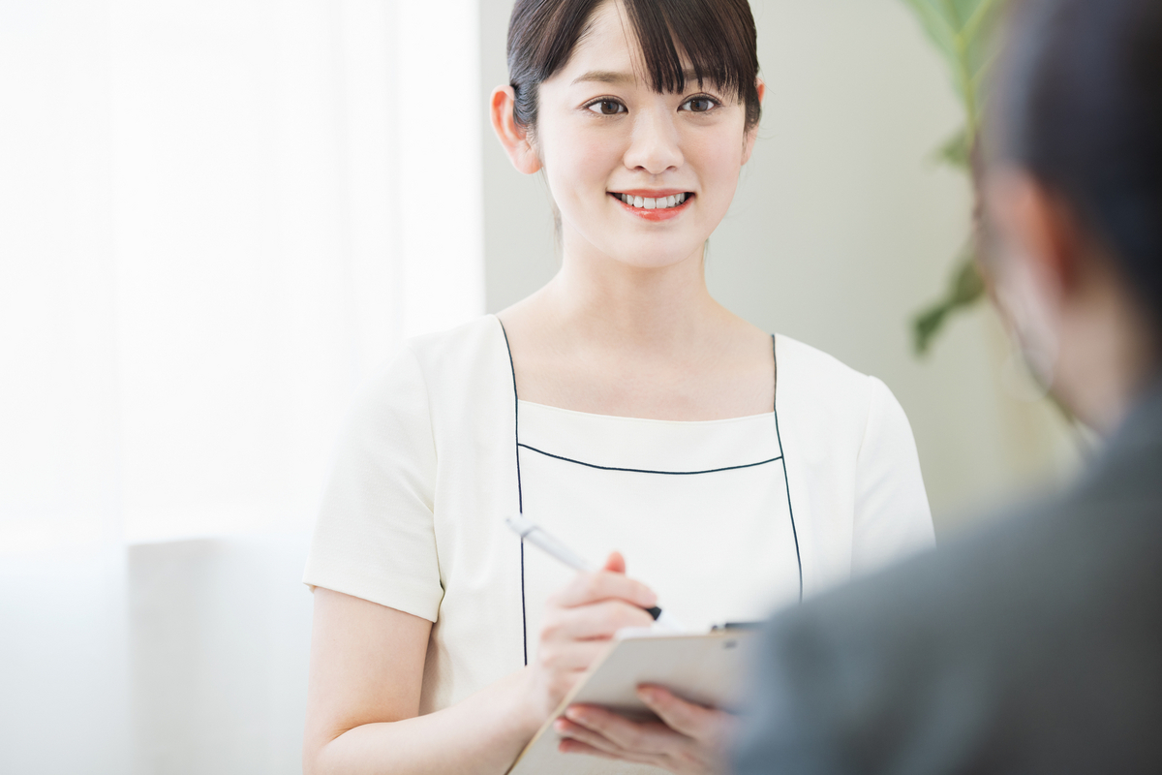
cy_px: 388
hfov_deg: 19.5
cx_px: 581
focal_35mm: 105
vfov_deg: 13.0
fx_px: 3389
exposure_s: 1/200
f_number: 2
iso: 320
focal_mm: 105
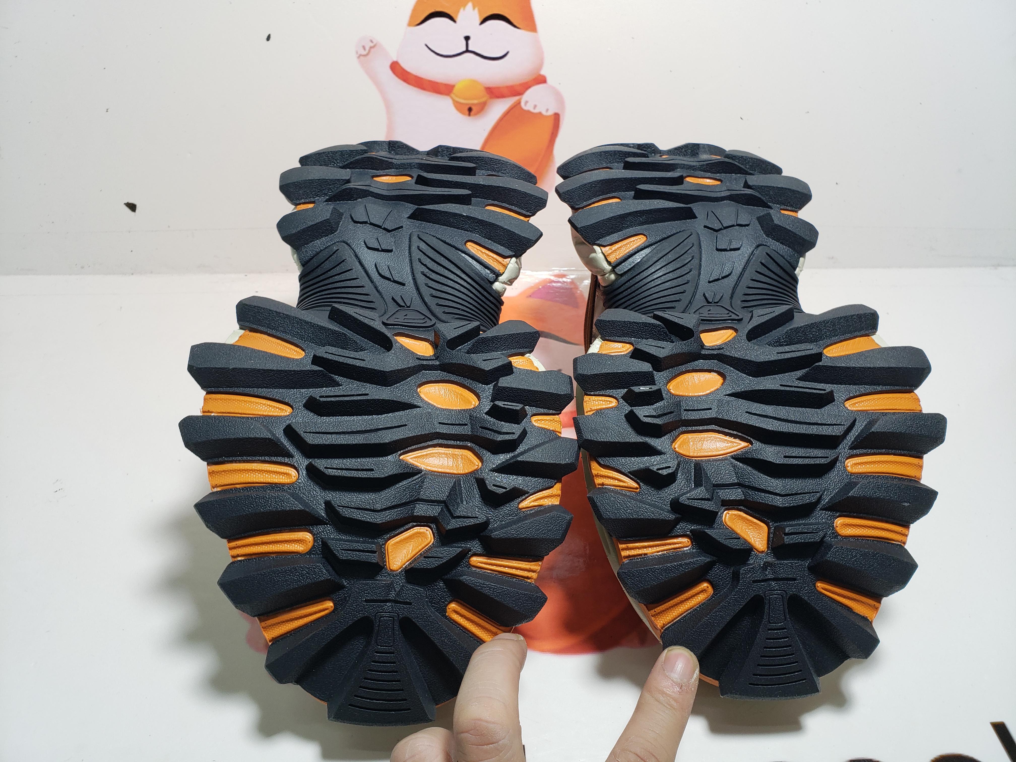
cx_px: 508
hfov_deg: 67.3
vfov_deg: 53.1
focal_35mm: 26
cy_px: 381
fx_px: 763
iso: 50
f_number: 2.4
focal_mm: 4.3
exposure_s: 1/117
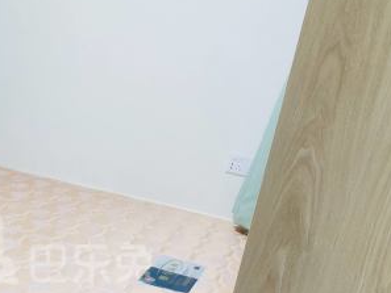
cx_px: 50
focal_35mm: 35
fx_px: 395
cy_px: 250
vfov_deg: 38.6
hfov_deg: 48.0
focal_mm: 2.25
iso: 967
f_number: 2.2
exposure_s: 1/33
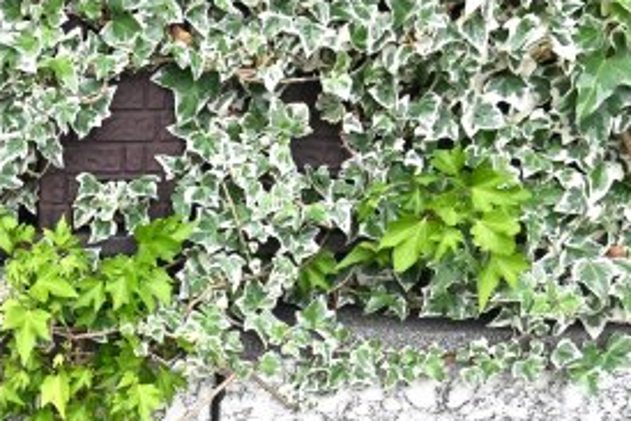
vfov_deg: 22.6
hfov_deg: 30.8
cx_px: -62
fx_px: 1017
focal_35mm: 58
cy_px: 407
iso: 400
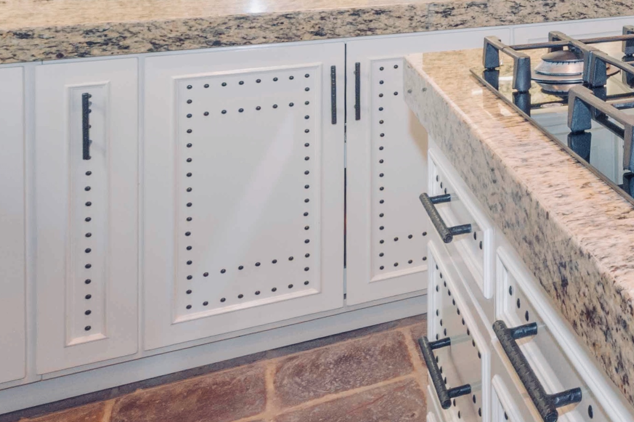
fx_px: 827
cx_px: 843
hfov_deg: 31.4
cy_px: -95
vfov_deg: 25.4
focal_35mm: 47
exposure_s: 1/2
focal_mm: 16
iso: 400
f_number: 20
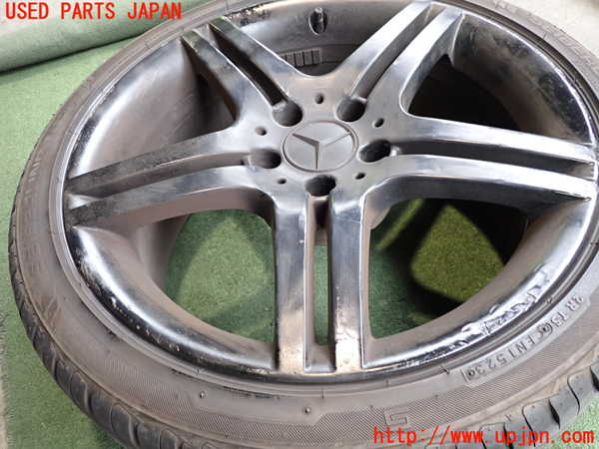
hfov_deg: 60.0
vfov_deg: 46.8
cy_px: 224
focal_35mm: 30
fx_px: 519
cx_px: 300
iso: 400
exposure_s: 1/40
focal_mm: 5.4
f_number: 2.3
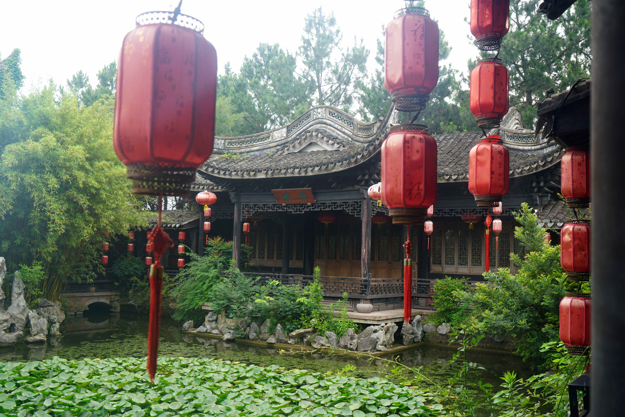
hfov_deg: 55.8
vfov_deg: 38.9
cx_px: 312
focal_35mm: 34
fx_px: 590
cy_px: 208
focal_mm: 34
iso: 100
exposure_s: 1/60
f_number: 5
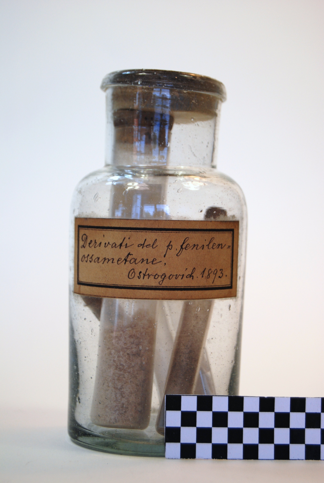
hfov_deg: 16.6
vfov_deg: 24.6
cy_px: 242
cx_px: 162
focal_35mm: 82
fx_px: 1110
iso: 200
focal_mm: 55
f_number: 5.6
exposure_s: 1/160
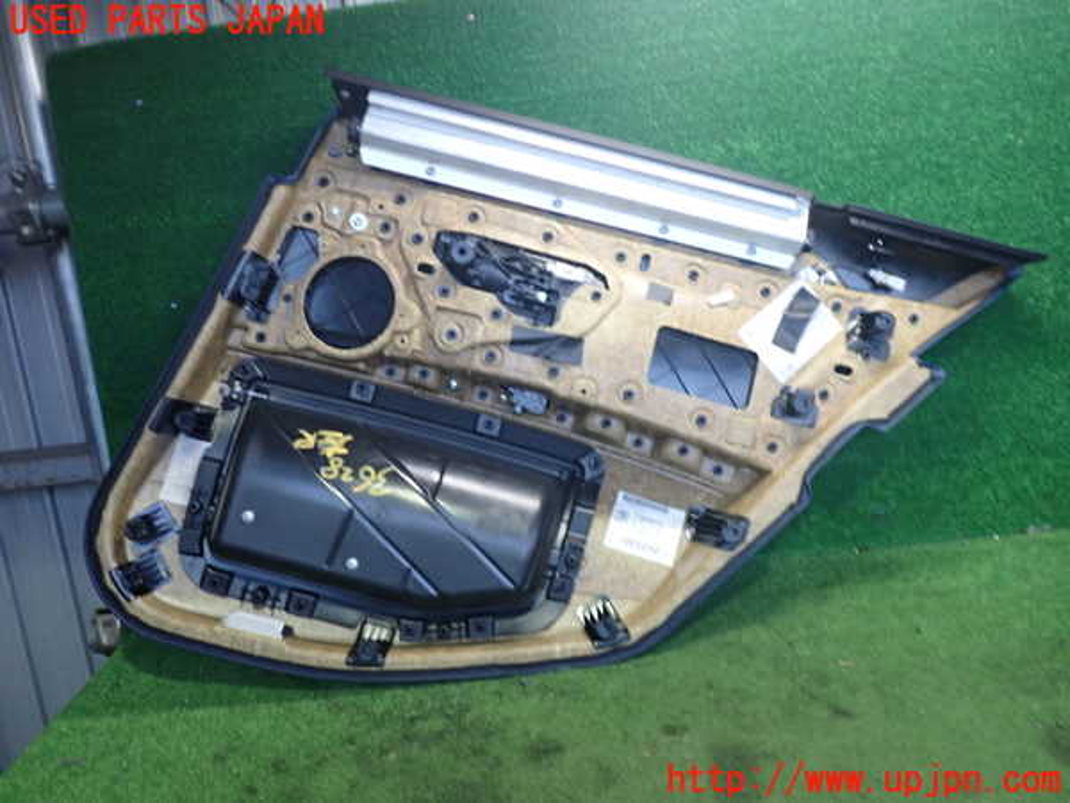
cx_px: 535
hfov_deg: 60.0
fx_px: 927
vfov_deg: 46.8
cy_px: 402
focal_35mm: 30
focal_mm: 5.4
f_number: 2.3
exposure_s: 1/30
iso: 250
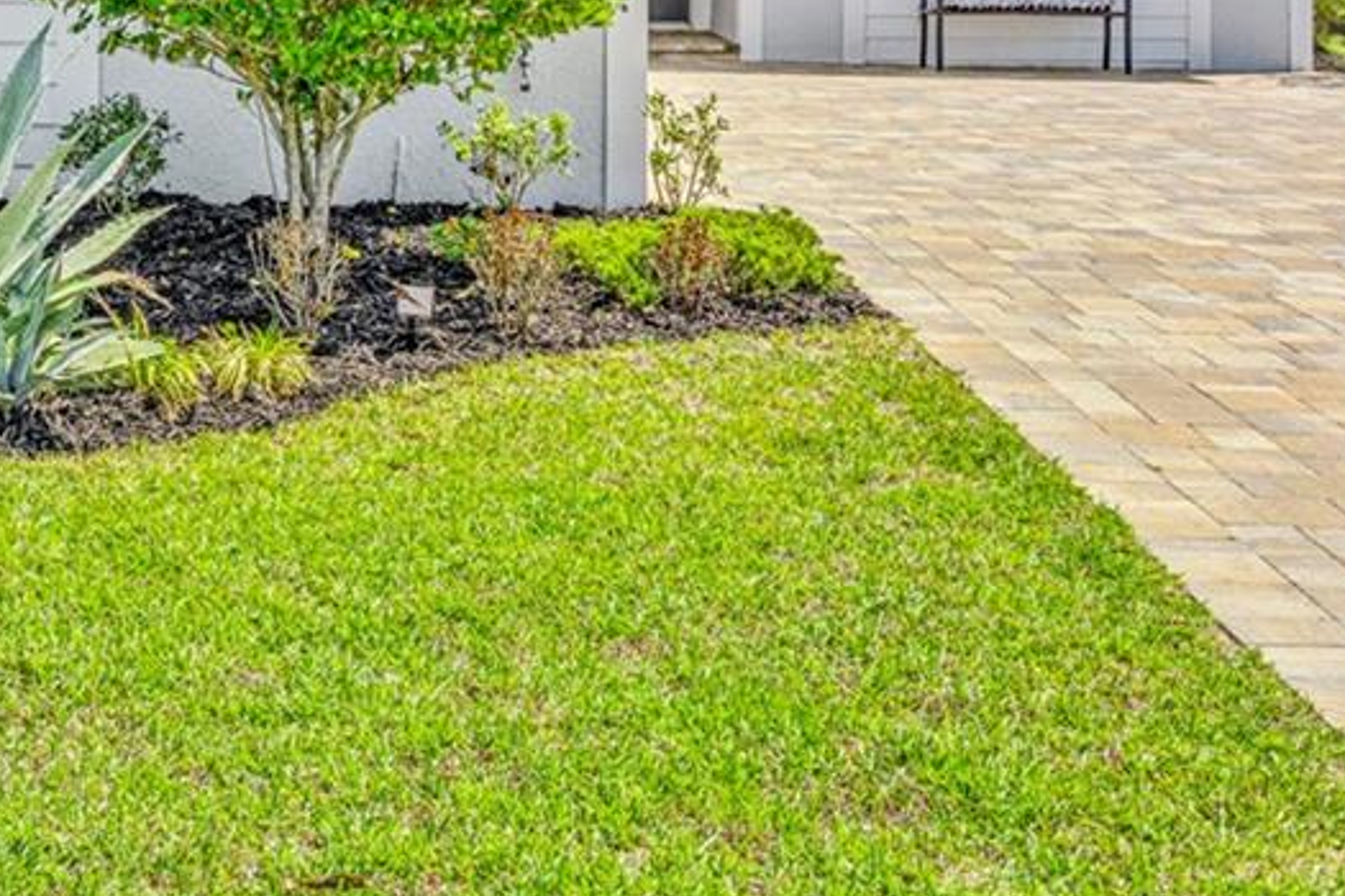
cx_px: 149
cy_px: -97
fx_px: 2594
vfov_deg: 18.8
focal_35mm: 69
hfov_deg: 28.0
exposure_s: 1/320
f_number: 8
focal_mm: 22.8
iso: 320
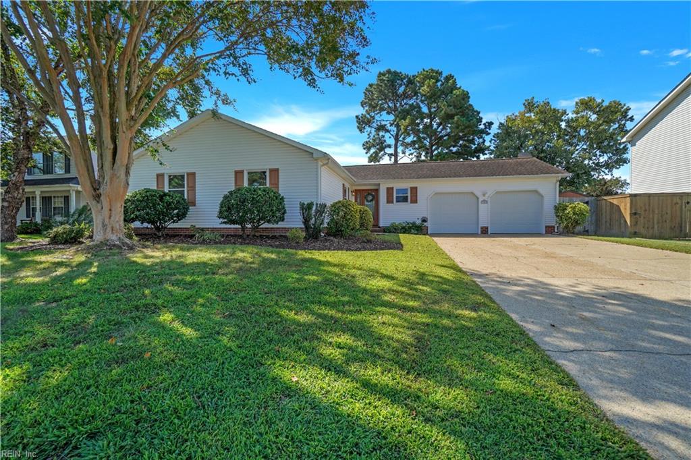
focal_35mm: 15
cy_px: 230
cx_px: 346
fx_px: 288
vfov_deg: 77.3
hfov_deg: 100.4
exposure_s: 1/50
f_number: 8
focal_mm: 10
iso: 100
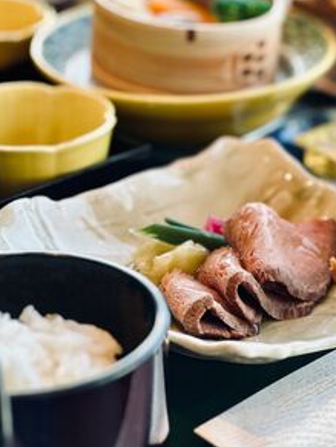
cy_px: 175
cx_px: 230
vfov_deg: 16.5
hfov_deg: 12.5
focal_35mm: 119
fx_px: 1537
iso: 125
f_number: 2.8
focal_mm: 9
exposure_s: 1/100
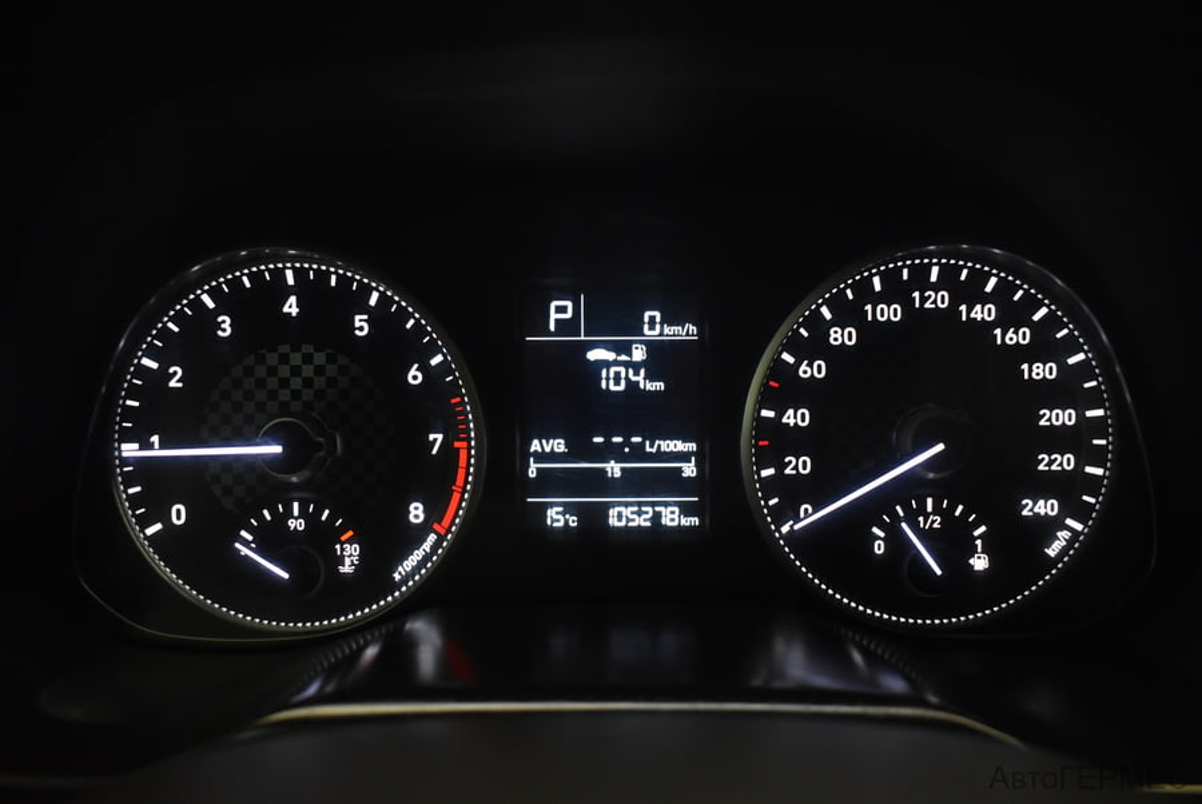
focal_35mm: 30
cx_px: 601
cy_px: 402
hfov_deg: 61.9
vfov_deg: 43.7
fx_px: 1003
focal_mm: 20
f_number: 3.8
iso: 1600
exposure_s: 1/30
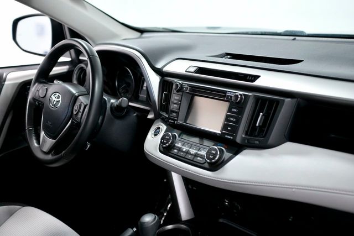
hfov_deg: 42.7
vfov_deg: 29.3
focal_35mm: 46
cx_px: 177
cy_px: 118
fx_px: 452
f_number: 3.5
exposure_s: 1/320
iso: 2500
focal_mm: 46
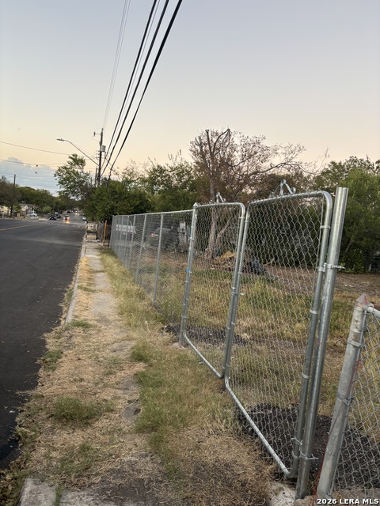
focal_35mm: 26
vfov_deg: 67.3
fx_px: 381
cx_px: 190
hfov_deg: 53.1
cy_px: 253
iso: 125
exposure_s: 1/101
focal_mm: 5.96
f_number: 1.6
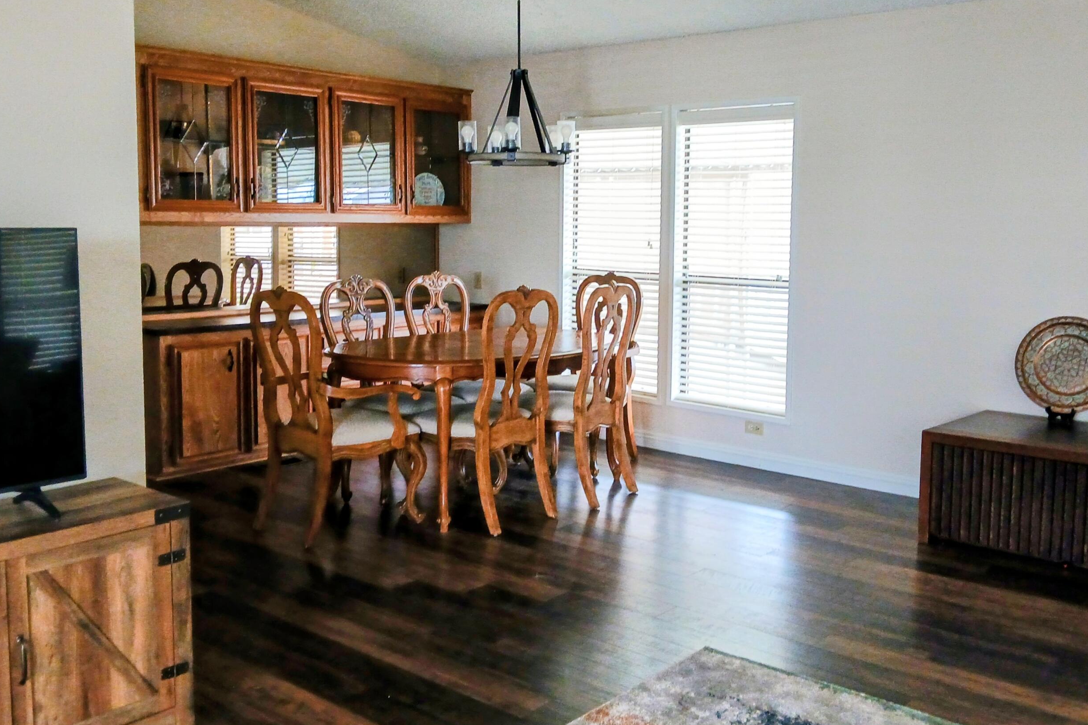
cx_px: 574
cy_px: 297
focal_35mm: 33
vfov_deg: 39.8
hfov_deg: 57.2
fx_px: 997
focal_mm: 3.98
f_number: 1.8
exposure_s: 1/60
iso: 160
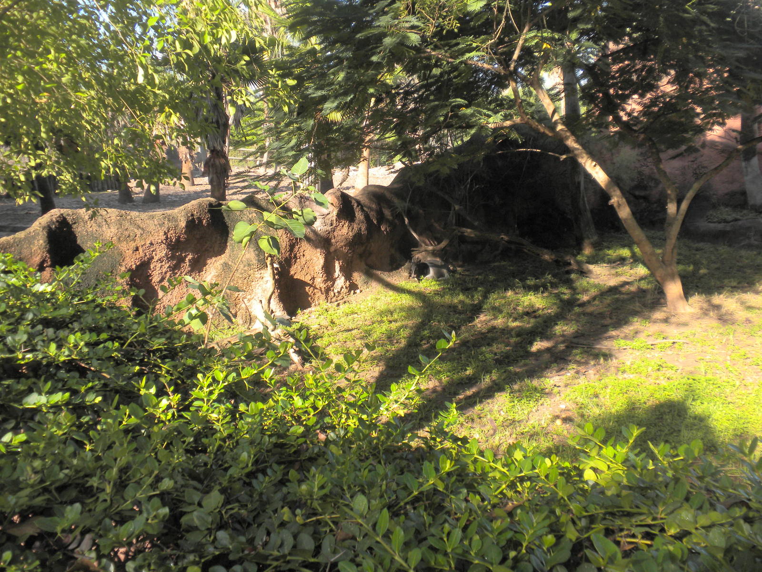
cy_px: 286
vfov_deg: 38.7
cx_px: 381
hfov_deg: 50.1
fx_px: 814
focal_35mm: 37
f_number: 3.5
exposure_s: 1/203
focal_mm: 6.6
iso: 64
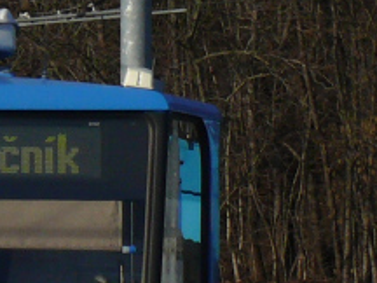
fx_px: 5184
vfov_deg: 3.1
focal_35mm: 476
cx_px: -269
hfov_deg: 4.1
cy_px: 142
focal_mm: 16.7
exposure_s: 1/400
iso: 100
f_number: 8
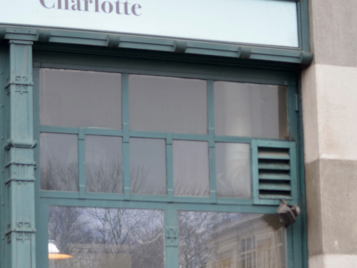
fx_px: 1135
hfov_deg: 17.8
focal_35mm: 110
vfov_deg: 13.3
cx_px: 108
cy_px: 242
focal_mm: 35
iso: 100
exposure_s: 1/200
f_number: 1.8
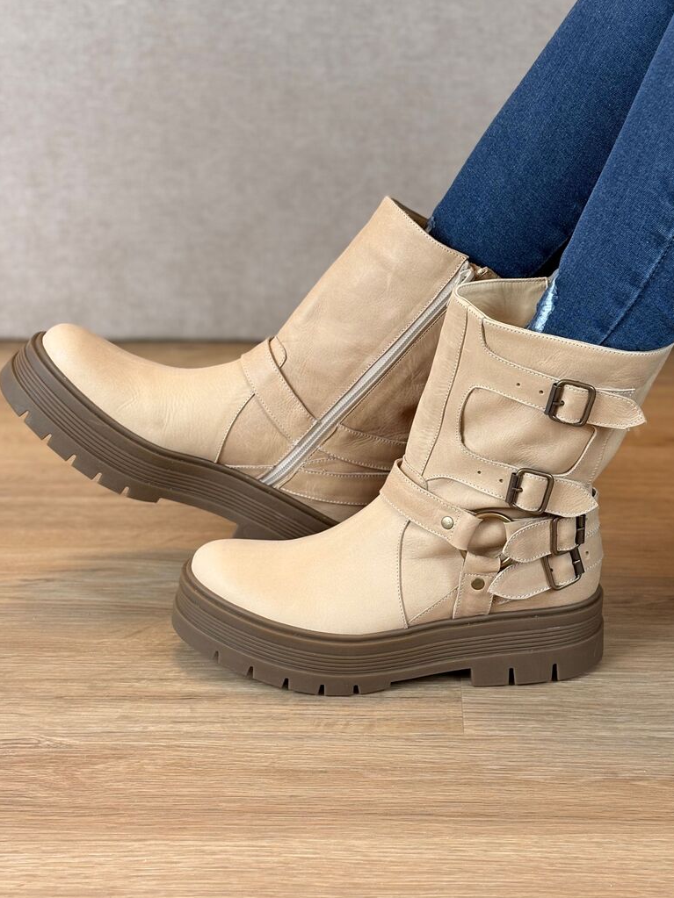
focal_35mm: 62
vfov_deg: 31.2
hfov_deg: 23.6
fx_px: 1610
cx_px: 385
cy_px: 420
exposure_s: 1/100
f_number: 1.6
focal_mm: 5.96
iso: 80
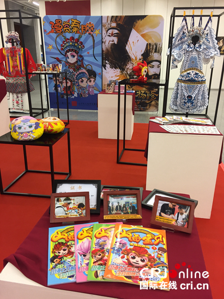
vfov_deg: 61.7
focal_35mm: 29
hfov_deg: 48.2
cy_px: 150
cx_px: 112
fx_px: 250
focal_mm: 4.15
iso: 40
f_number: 2.2
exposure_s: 1/33
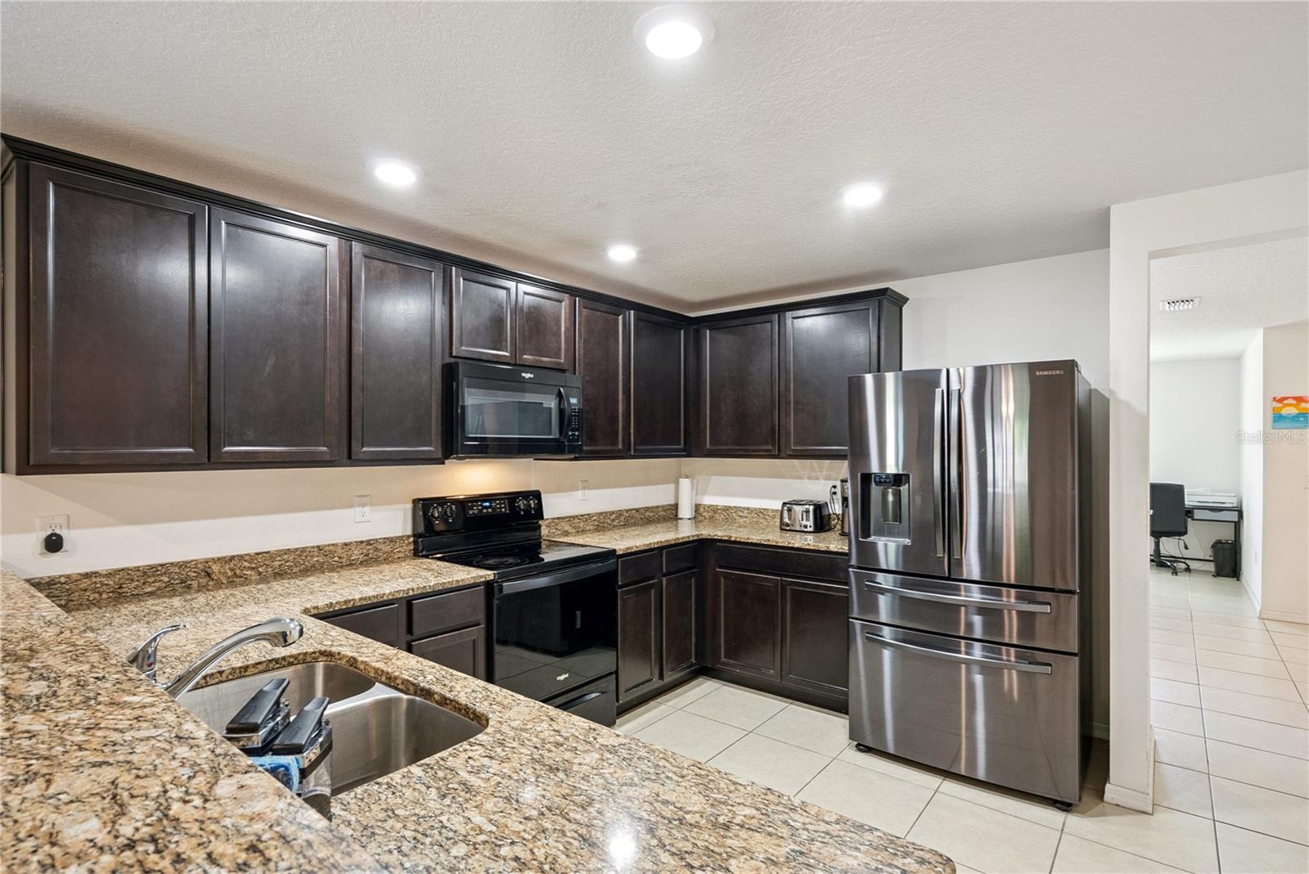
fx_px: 618
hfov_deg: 93.3
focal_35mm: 17
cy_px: 437
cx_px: 654
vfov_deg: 70.5
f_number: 8
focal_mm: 17
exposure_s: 1/50
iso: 2500
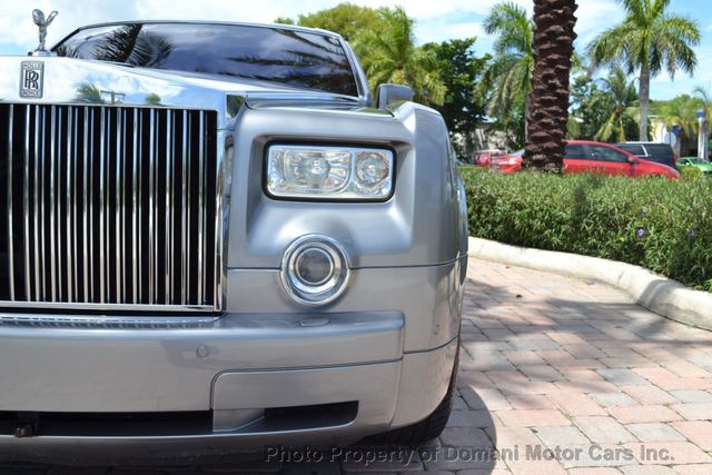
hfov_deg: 53.1
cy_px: 238
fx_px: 712
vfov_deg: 36.9
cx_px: 356
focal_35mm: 36
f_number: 7.1
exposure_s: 1/200
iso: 100
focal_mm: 24
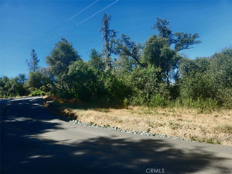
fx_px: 154
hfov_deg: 73.9
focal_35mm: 23
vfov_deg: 58.9
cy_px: 87
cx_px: 116
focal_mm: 5.4
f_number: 1.8
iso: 20
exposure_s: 1/526
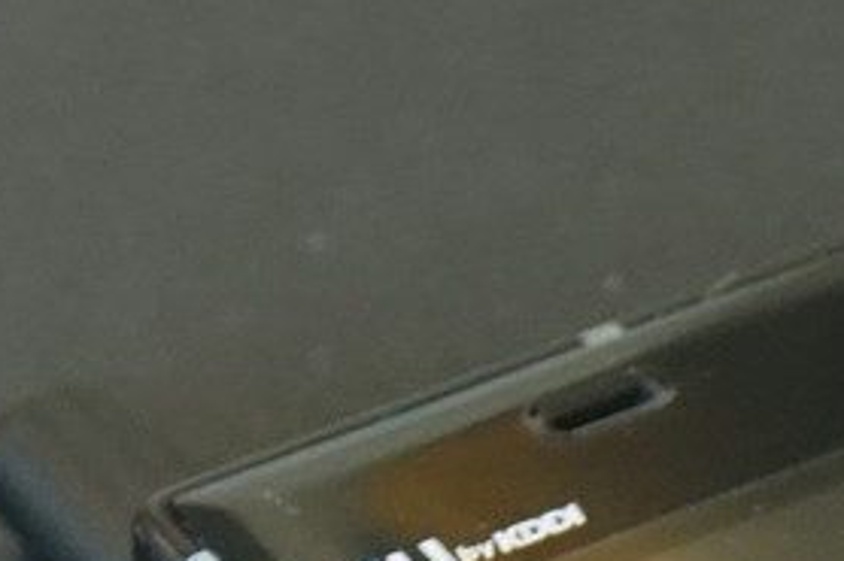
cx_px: 1318
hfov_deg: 6.8
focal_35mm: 297
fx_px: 6959
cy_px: 1331
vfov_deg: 4.5
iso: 1000
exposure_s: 1/50
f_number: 3.2
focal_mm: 15.73
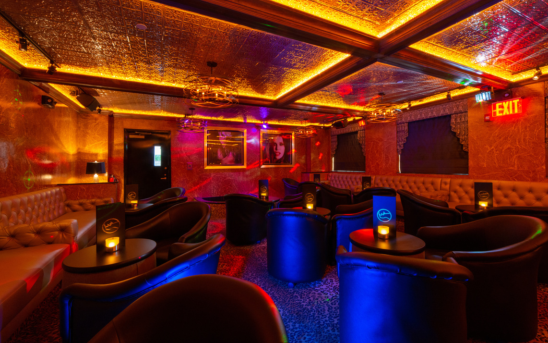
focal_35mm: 15
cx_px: 280
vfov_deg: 74.7
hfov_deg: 101.4
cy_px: 186
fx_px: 224
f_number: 16
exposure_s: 1.6
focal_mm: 14
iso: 640
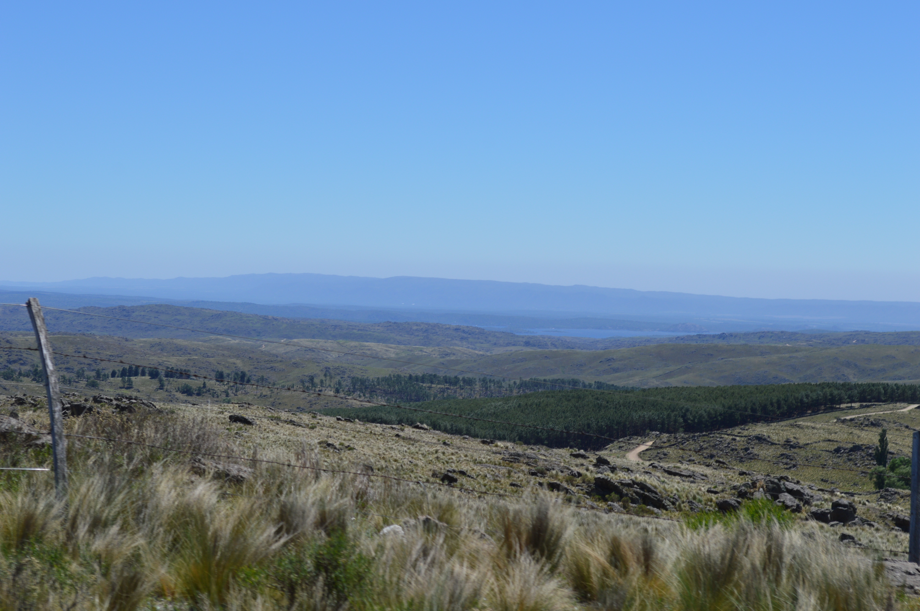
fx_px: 2106
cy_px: 306
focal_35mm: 82
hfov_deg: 24.6
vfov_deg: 16.5
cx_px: 460
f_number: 9
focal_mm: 55
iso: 100
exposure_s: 1/320
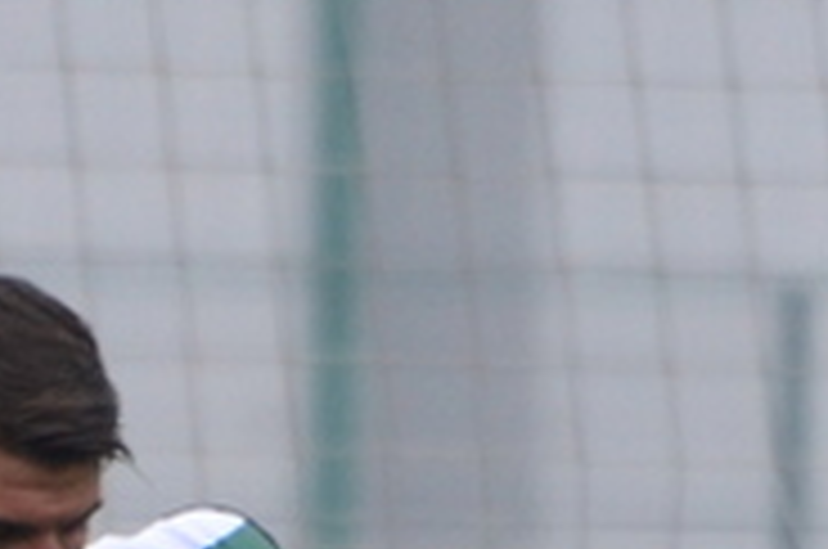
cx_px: 814
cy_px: 1361
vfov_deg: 0.5
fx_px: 67295
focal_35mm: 2931
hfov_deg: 0.7
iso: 800
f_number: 5.6
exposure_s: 1/800
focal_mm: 300
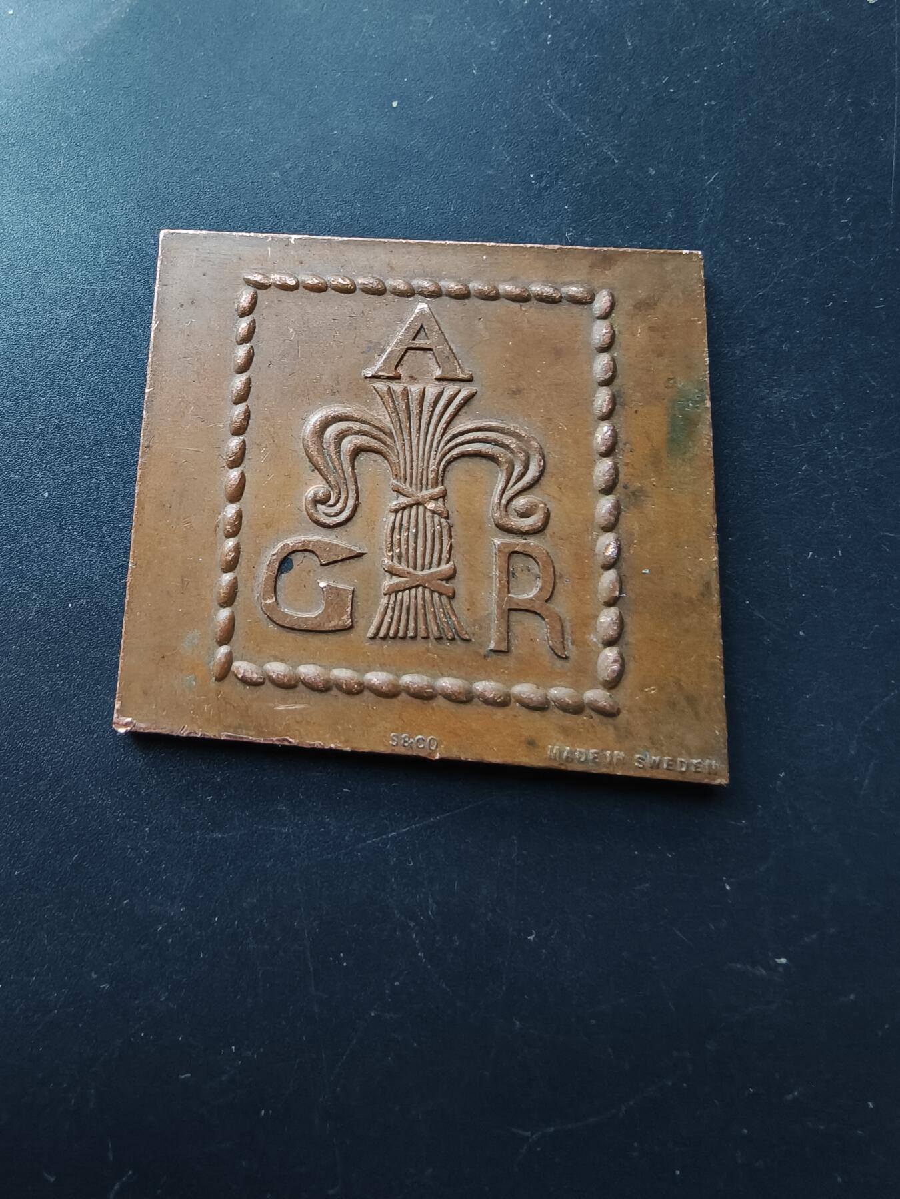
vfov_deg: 73.9
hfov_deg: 58.9
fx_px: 797
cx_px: 450
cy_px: 600
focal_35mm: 23
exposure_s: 1/20.7
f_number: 2
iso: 2000
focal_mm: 2.32
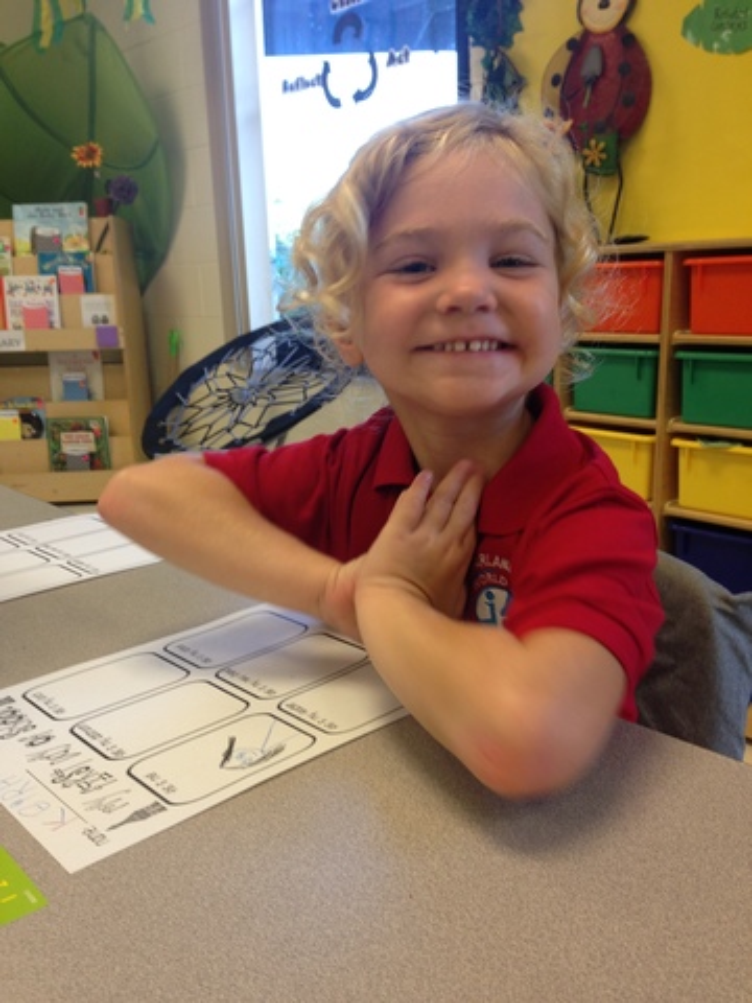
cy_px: 502
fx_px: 956
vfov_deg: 55.4
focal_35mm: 33
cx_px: 376
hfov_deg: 42.9
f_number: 2.4
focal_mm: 4.12
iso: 64
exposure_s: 1/20
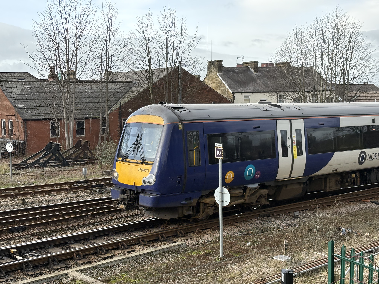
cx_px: 190
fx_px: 569
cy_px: 142
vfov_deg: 28.0
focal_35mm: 52
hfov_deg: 36.8
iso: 50
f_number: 1.6
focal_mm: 5.96
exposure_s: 1/1048
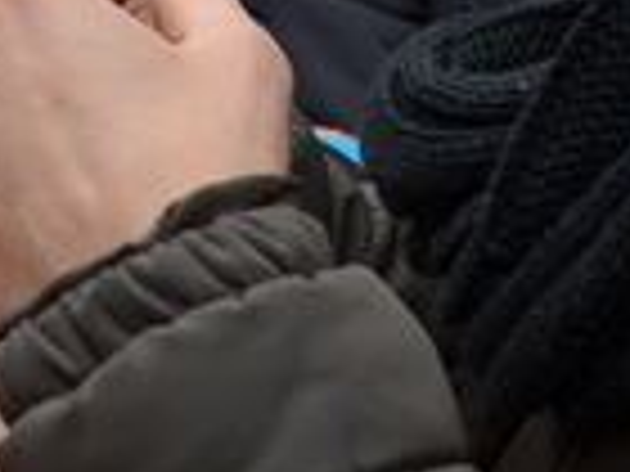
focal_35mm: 185
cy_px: -427
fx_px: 3367
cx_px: -950
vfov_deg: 7.7
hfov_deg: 9.4
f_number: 5.6
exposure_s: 1/125
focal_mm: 18
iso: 400
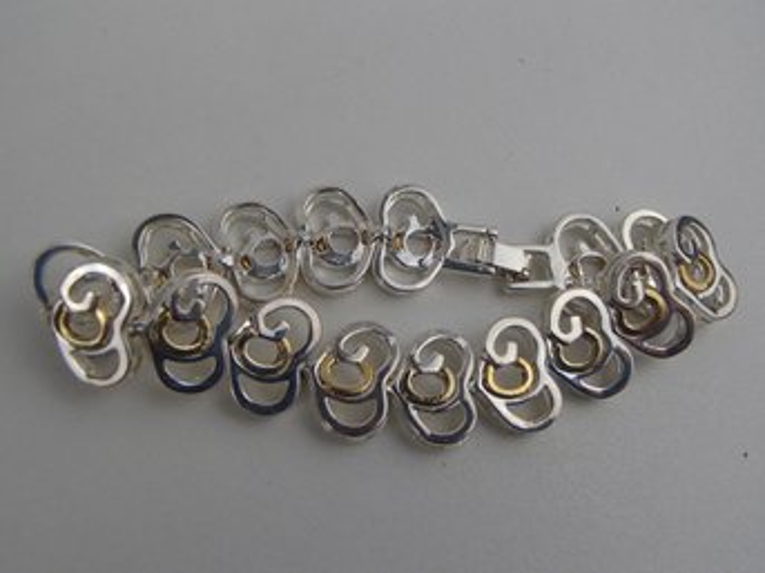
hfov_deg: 50.2
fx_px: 817
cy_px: 286
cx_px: 382
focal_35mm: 37
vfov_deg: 38.6
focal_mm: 6.64
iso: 125
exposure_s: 1/160
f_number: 4.7
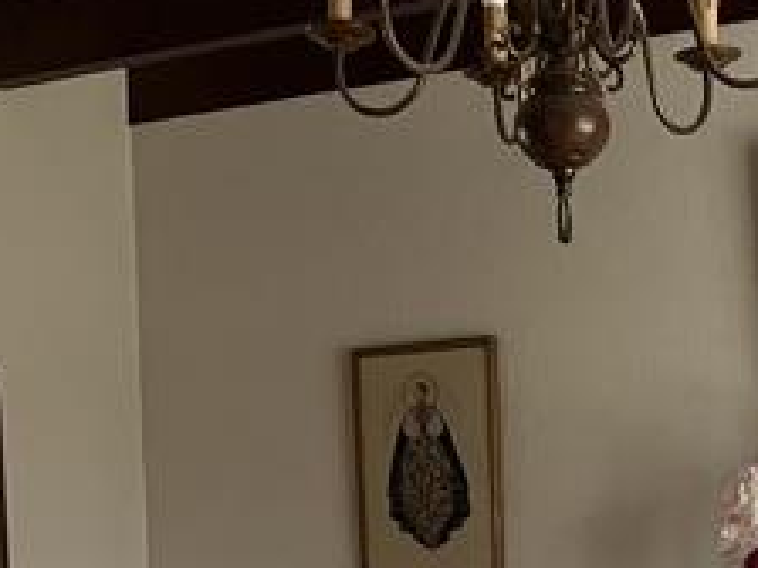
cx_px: 521
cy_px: 882
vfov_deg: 14.7
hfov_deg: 21.0
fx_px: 2036
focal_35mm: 93
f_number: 1.6
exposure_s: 1/33
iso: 500
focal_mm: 5.1
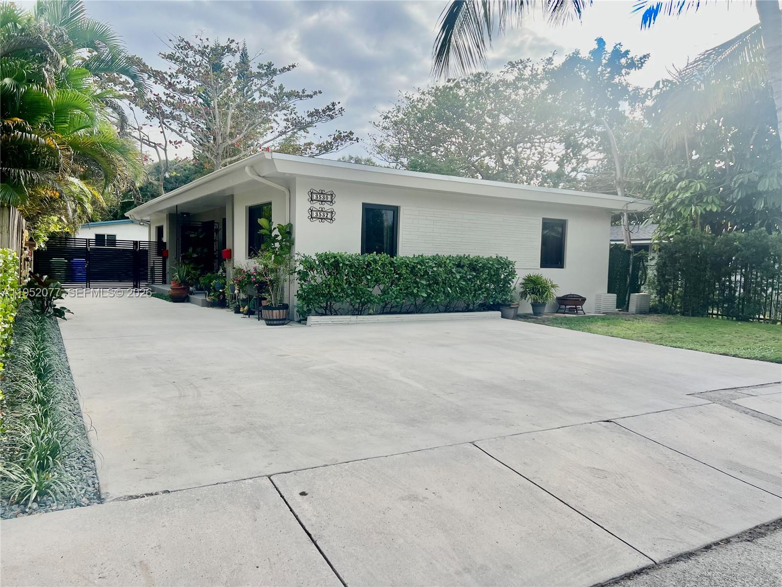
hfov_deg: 67.3
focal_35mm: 26
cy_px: 294
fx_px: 587
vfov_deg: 53.1
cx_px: 391
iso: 50
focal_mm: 5.7
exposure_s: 1/2571
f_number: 1.5
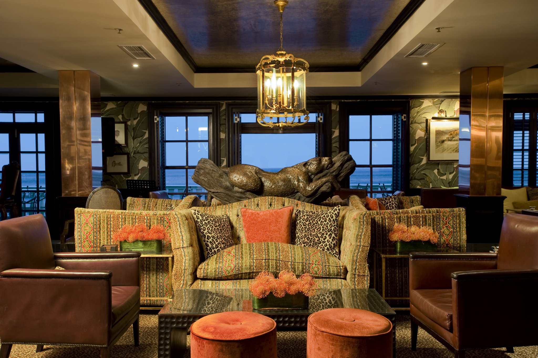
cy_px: 179
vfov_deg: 37.8
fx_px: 523
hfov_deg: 54.5
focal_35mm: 35
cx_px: 269
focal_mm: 35
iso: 200
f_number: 9.5
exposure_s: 1
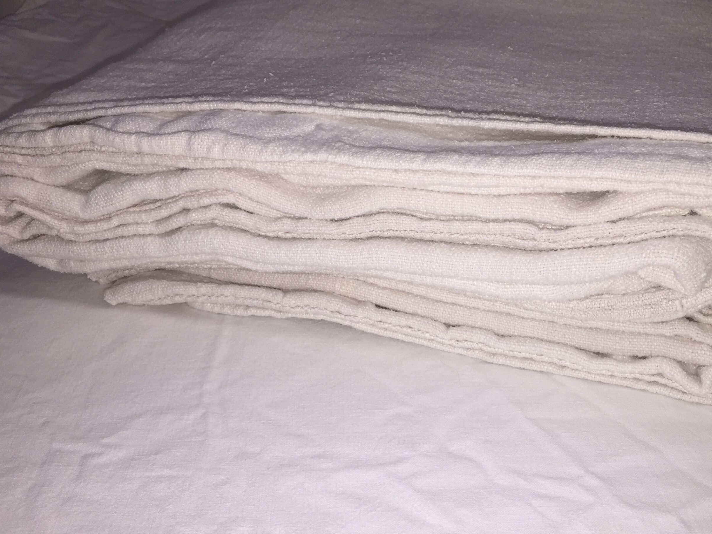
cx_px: 388
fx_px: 802
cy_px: 331
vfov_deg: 36.6
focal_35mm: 39
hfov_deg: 47.8
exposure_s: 1/97
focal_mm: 4.15
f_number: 2.2
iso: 32
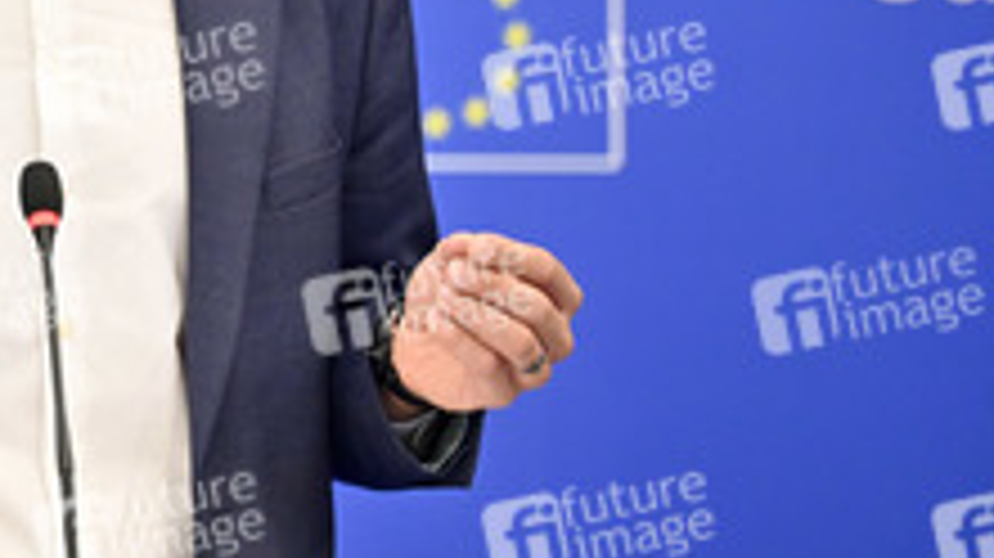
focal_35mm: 288
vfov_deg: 4.2
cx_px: 27
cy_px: -36
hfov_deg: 7.5
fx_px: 7586
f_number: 2.8
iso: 2500
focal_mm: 135
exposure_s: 1/320
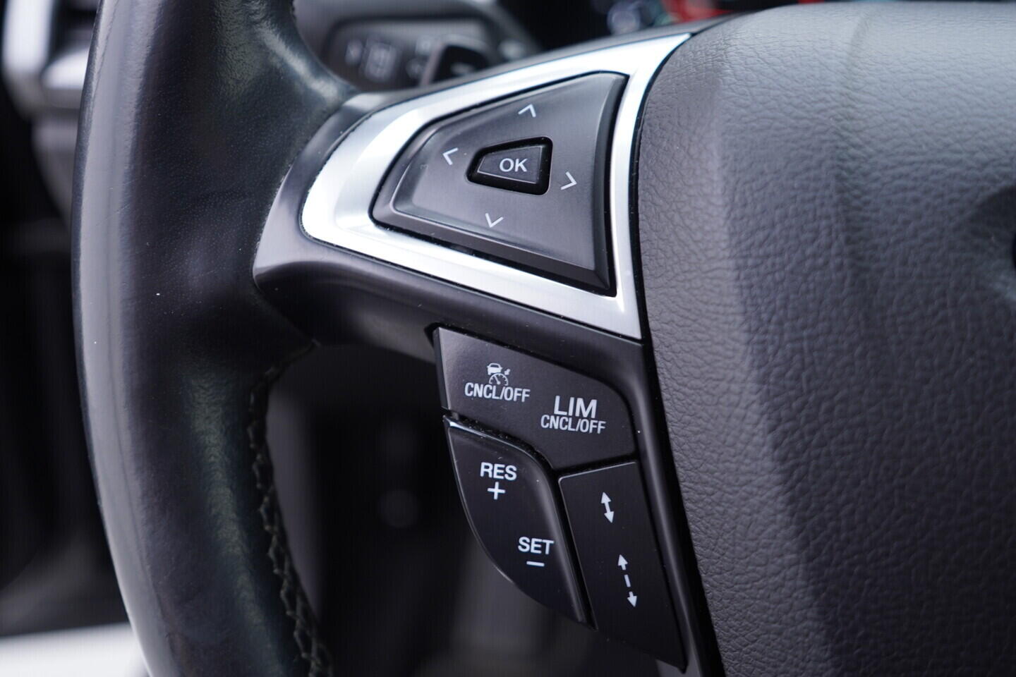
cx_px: 508
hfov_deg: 53.1
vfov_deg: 36.9
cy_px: 338
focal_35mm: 36
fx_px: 1016
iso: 250
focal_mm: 24
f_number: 2.8
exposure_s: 1/40
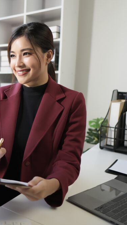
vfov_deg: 52.8
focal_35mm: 38
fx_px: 228
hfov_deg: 27.8
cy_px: 113
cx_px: -20
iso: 200
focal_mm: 16
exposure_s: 1/800
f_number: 1.4
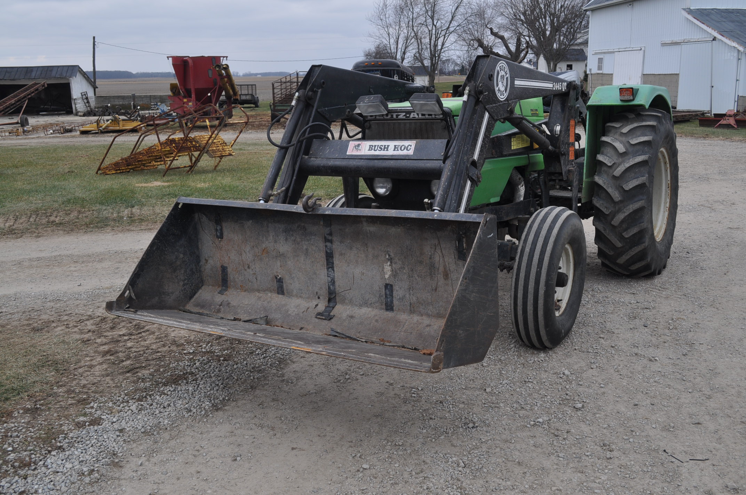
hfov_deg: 53.2
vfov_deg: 36.8
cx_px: 373
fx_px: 745
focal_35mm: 36
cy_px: 248
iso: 200
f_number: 7.1
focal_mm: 24
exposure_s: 1/200
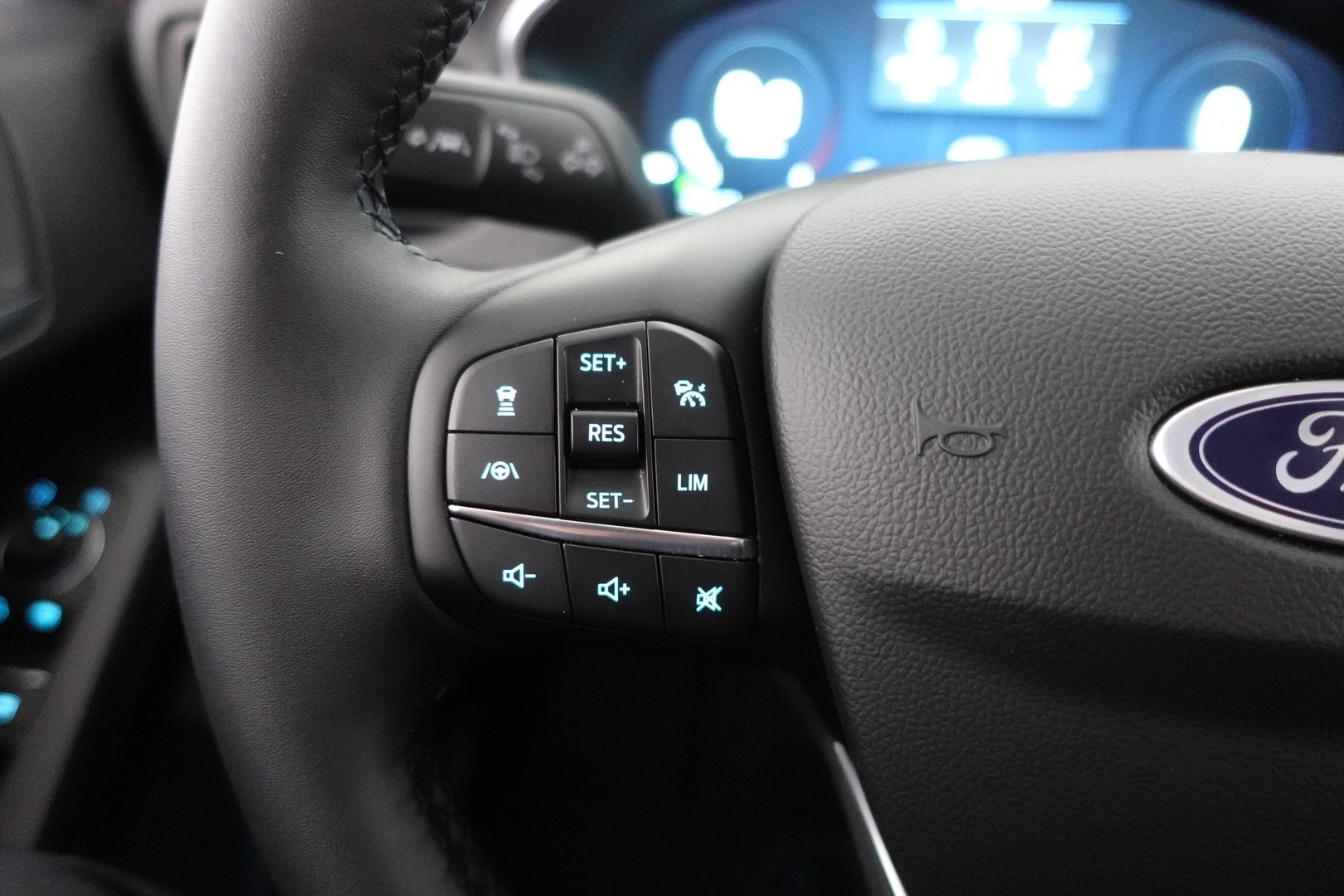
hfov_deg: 73.7
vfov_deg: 53.1
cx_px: 672
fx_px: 896
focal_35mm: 24
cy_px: 448
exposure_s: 1/40
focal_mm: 9.4
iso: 3200
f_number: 1.8
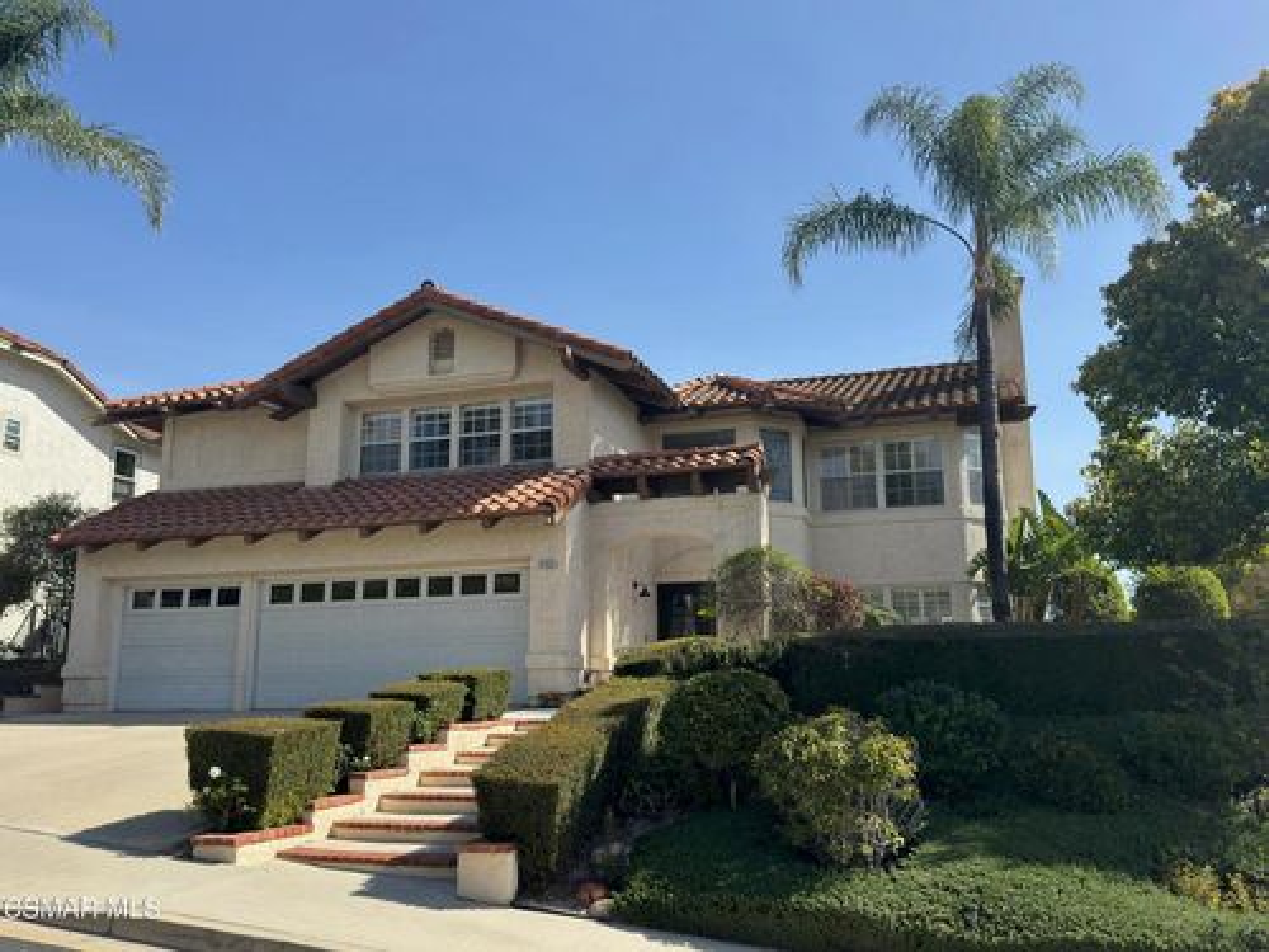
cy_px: 476
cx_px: 634
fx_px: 1063
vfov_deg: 48.2
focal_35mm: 29
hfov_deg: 61.7
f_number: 1.78
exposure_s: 1/6024
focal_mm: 6.76
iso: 100
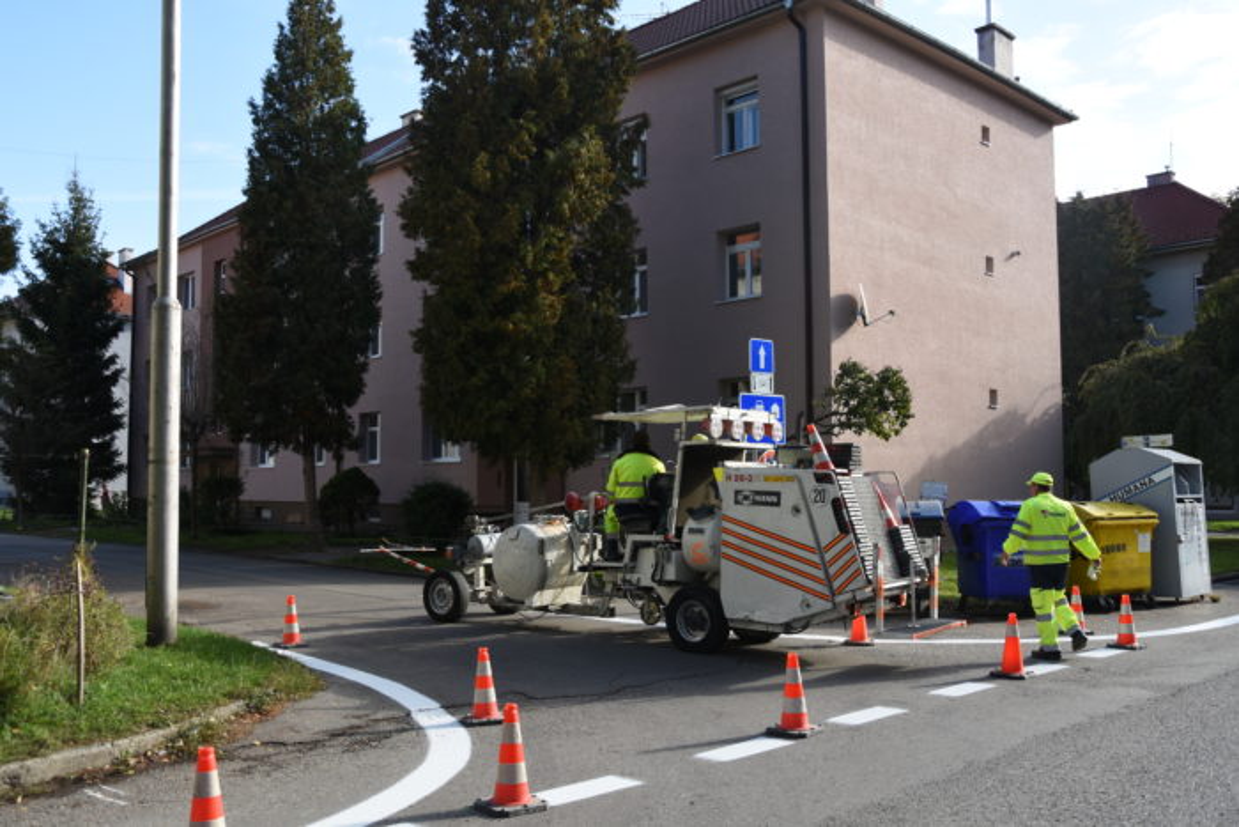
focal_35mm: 32
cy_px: 414
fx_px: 1084
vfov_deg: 41.7
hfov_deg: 59.5
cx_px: 620
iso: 100
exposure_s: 1/200
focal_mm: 21
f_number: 7.1
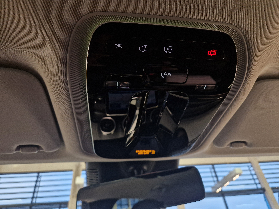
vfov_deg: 58.9
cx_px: 140
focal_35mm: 23
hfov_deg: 73.9
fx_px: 185
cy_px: 104
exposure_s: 1/100
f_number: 1.8
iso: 400
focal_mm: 5.4
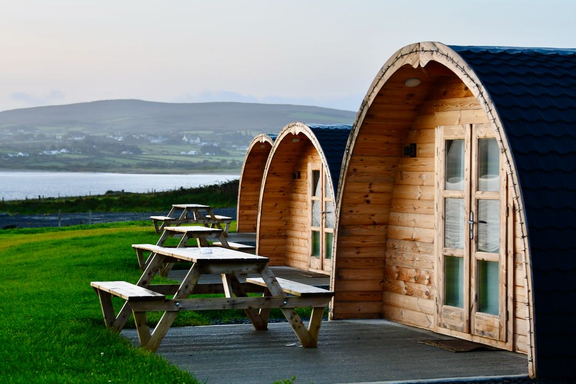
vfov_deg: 14.7
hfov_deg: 21.9
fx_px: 1488
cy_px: 192
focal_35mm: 93
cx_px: 288
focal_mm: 62
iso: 800
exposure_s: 1/250
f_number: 4.8
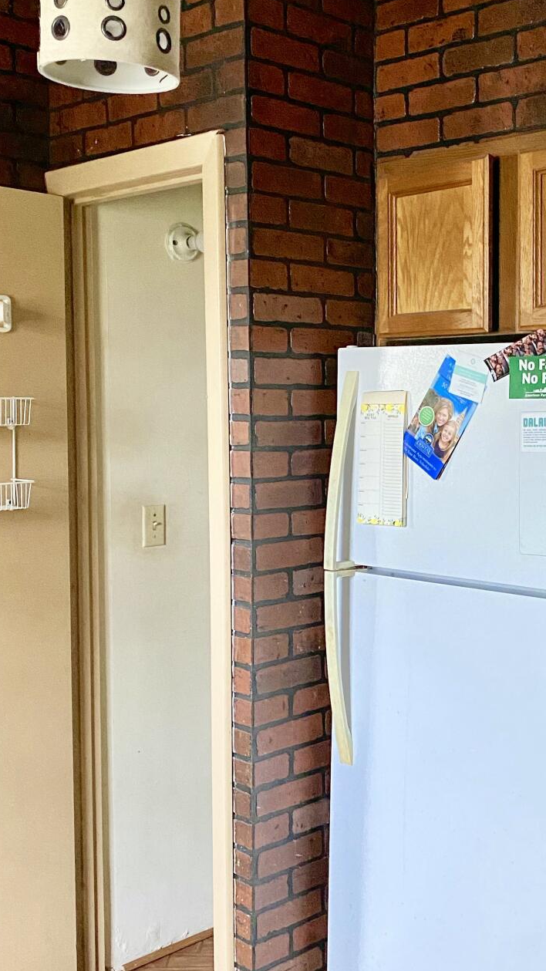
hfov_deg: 25.9
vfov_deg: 45.5
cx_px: 458
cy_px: 488
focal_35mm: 45
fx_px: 1158
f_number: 1.8
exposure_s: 1/54
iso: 500
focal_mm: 4.25
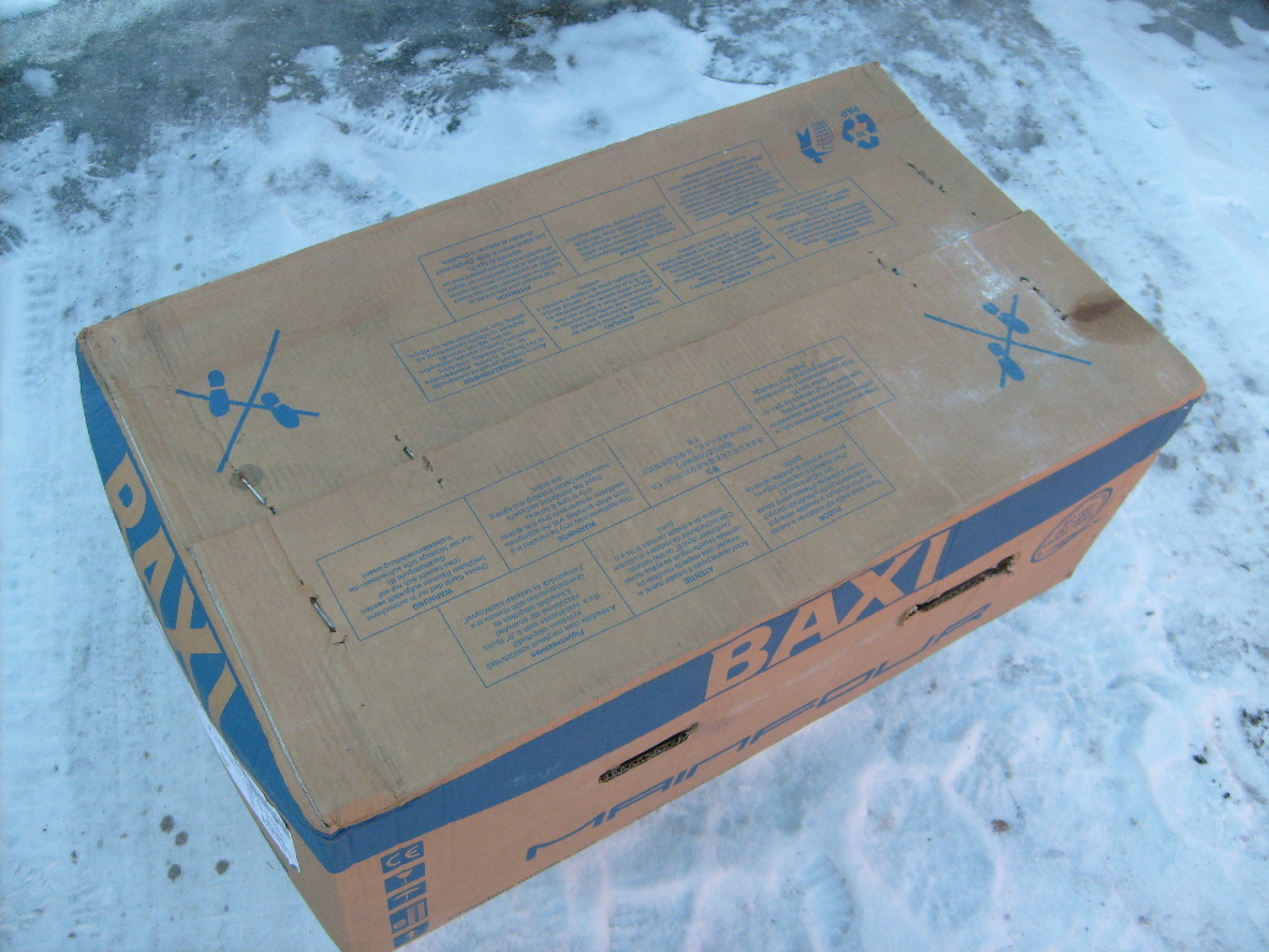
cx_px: 634
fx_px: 1283
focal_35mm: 35
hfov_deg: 52.6
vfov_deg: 40.7
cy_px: 476
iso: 80
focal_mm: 5.8
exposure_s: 1/350
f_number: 2.8
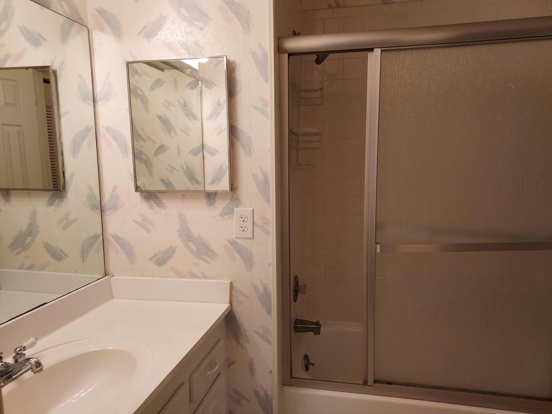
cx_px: 276
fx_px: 383
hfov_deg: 71.6
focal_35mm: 24
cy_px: 207
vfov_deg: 56.8
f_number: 1.8
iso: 160
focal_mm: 4.6
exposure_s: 1/60
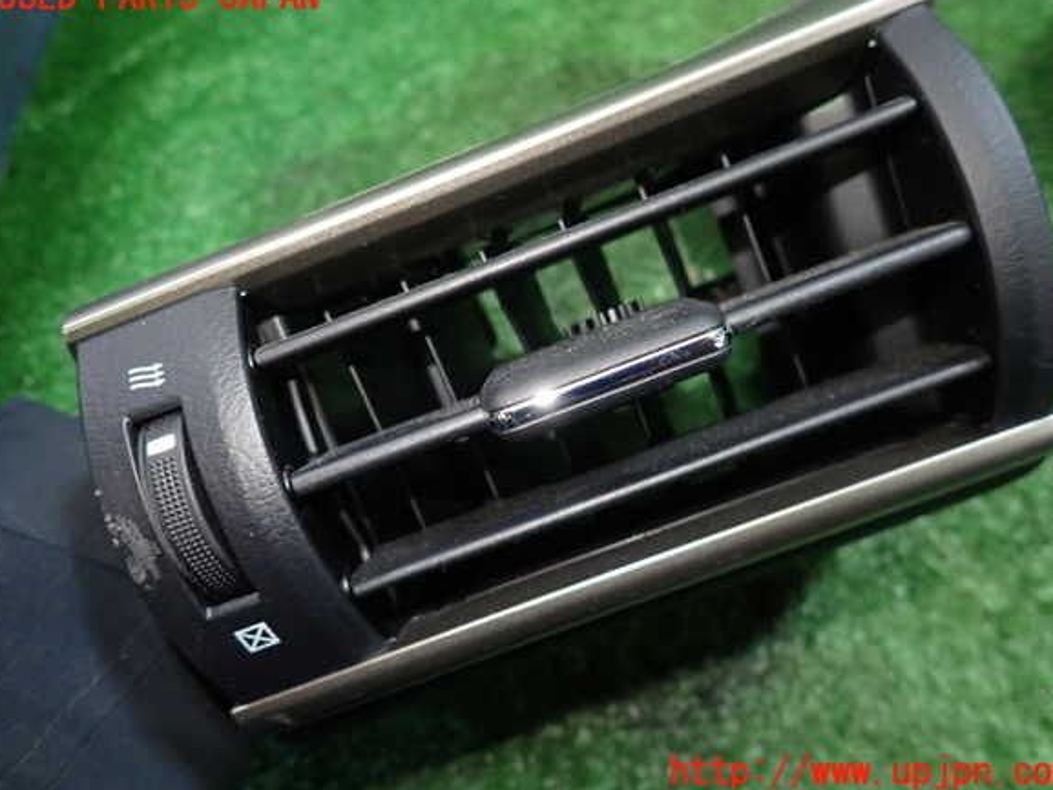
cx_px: 535
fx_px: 791
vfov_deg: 53.1
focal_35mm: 26
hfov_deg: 67.3
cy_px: 385
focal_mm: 4.5
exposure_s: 1/30
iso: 250
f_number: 2
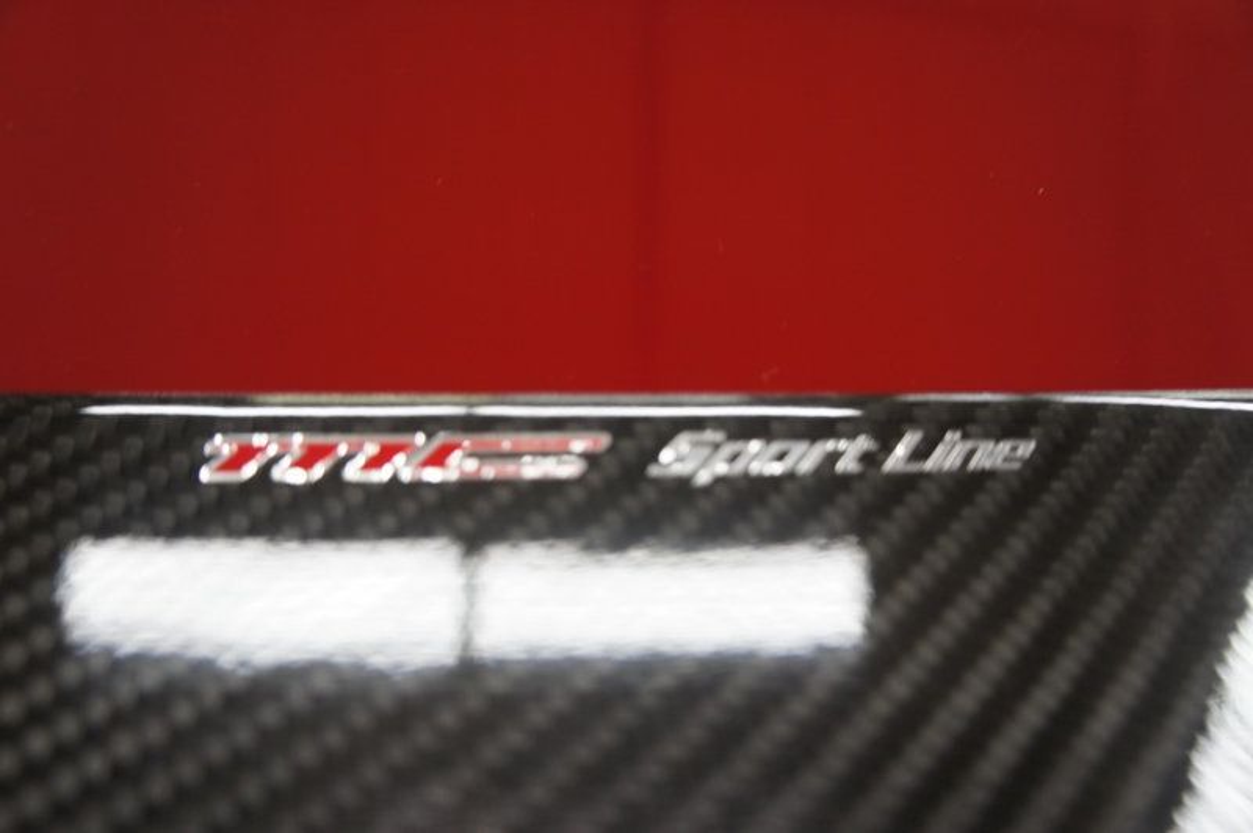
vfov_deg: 45.6
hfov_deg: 64.6
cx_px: 626
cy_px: 416
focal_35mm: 28
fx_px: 991
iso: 400
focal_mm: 19
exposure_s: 1/30
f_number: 3.5
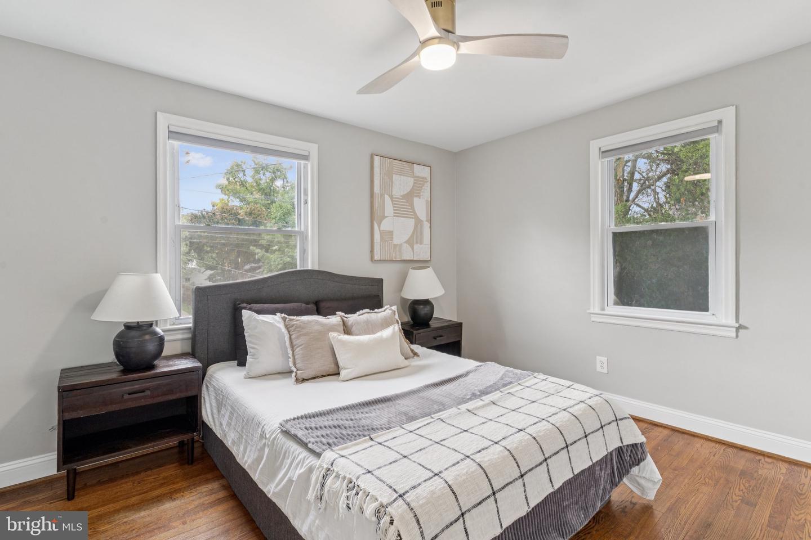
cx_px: 406
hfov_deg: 93.3
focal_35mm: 17
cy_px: 270
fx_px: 383
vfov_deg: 70.4
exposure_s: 1/8
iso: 250
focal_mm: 17
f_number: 9
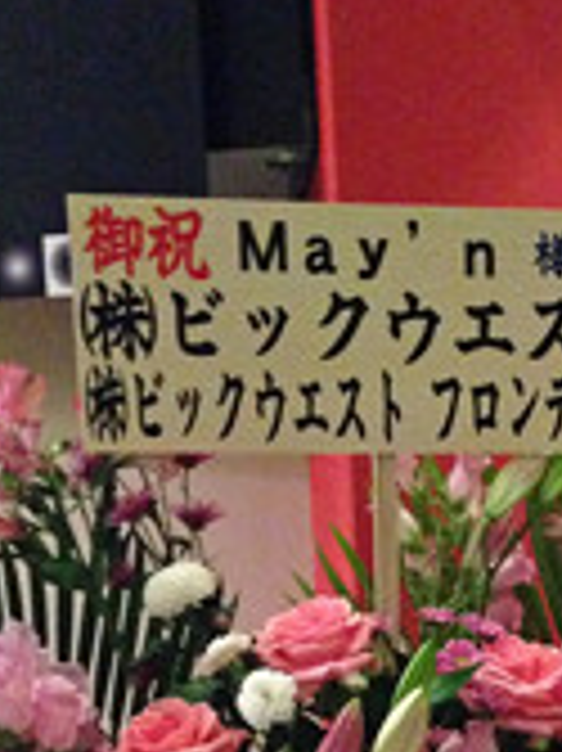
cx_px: 477
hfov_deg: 16.4
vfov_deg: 20.3
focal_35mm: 89
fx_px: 1929
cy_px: 955
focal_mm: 4.13
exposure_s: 1/15
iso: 800
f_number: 2.4
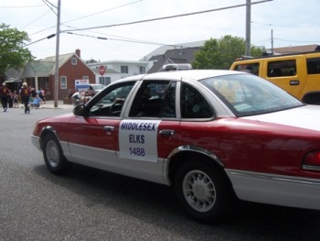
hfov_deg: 48.9
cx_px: 160
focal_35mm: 38
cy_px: 120
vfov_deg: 37.8
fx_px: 352
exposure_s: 1/800
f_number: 4
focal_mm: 6.3
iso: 80
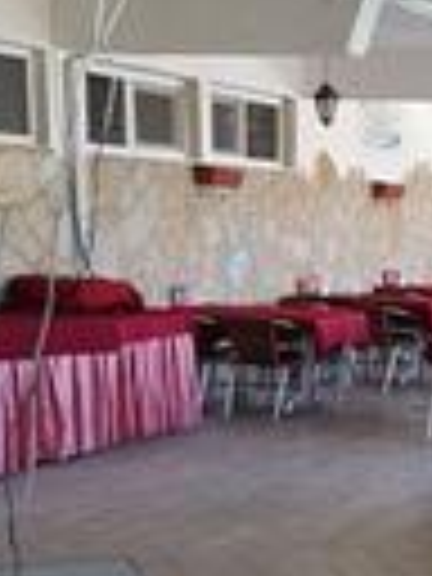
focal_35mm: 85
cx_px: 461
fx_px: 1414
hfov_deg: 16.9
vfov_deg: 22.9
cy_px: 410
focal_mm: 4.2
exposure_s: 1/50
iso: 64
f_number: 1.7
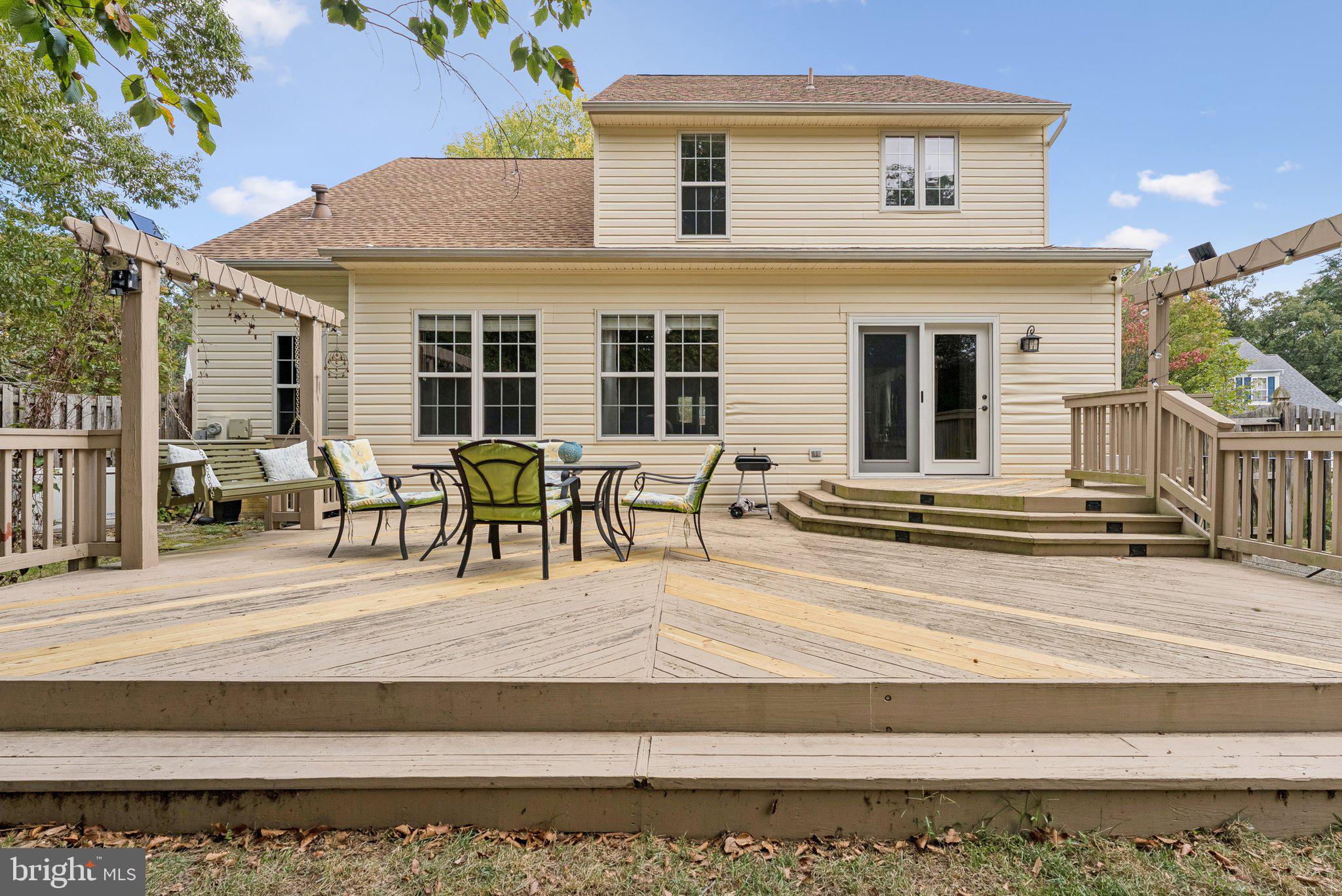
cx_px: 671
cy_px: 448
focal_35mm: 16
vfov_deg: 73.1
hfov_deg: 96.0
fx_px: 604
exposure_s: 1/200
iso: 250
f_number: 9
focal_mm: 16.2
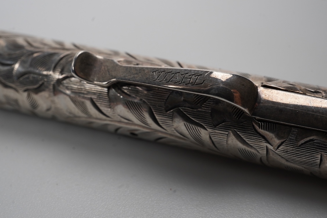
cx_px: 164
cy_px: 109
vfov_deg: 29.9
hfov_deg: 43.6
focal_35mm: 45
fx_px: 409
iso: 400
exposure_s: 1/100
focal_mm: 30
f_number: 22
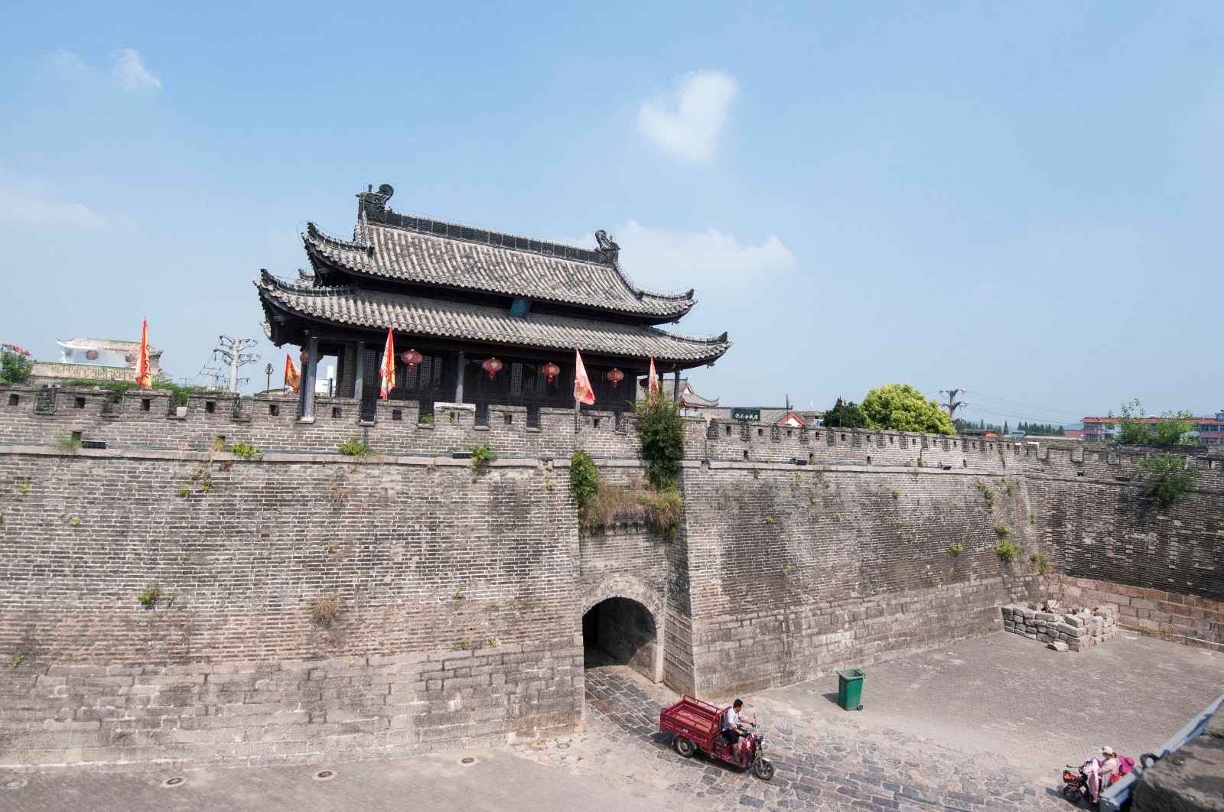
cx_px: 612
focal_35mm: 18
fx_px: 611
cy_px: 406
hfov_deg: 90.1
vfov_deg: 67.2
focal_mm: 12
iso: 2200
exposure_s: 1/2500
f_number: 11
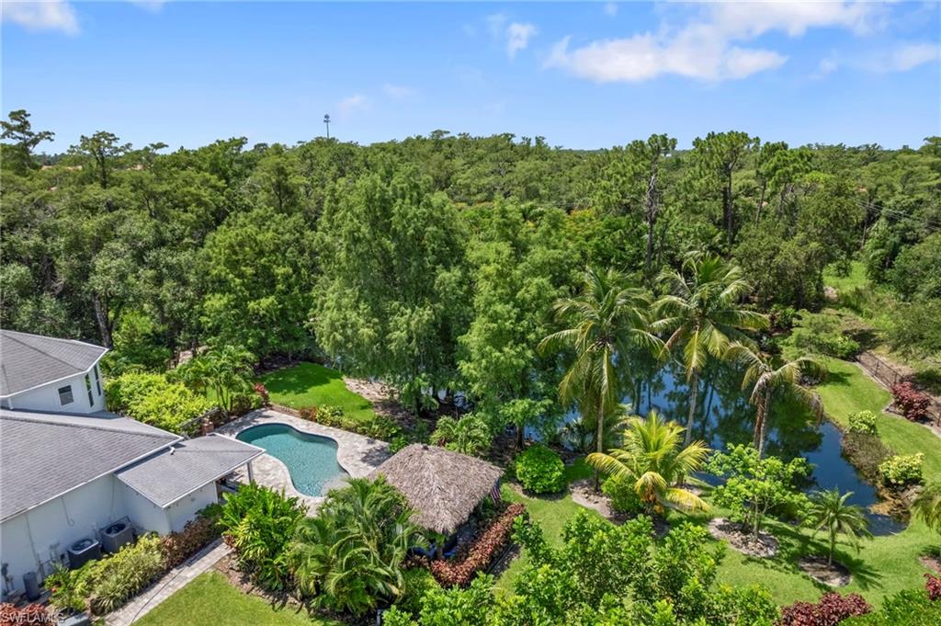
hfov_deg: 78.6
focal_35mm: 22
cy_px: 313
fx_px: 575
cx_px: 470
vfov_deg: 57.1
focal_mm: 8.38
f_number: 2.8
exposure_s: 1/400
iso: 100
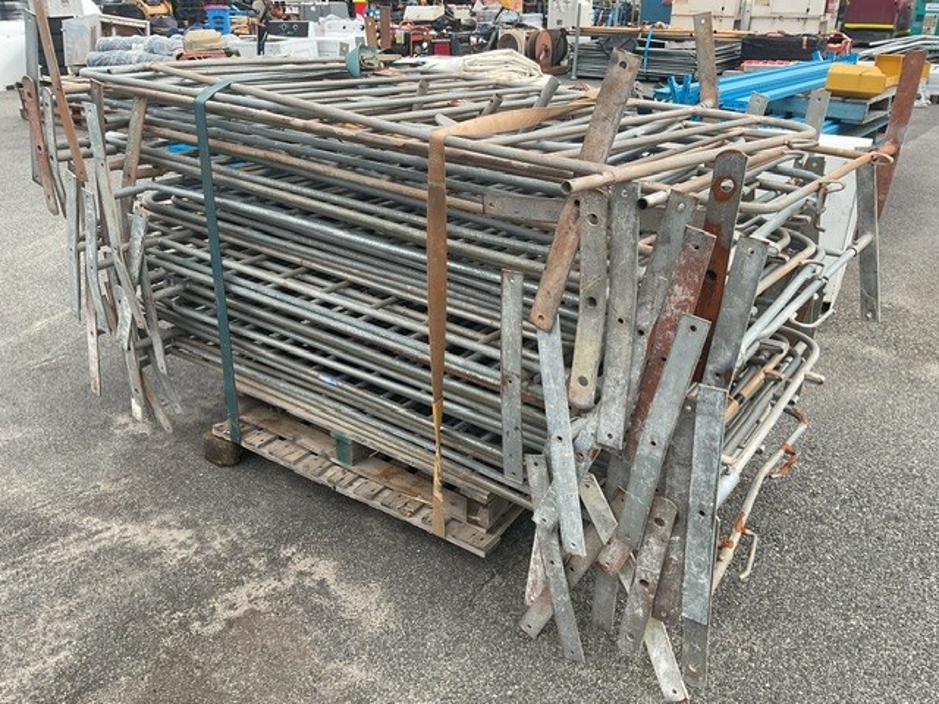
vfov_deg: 48.2
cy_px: 352
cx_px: 470
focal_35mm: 29
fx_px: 787
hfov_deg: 61.7
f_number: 1.8
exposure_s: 1/770
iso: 16
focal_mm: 3
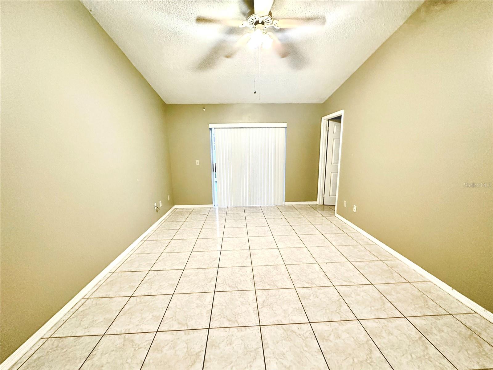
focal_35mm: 14
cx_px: 246
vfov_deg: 85.7
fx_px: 199
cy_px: 185
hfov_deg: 102.1
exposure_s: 1/60
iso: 500
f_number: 2.2
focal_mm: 2.22
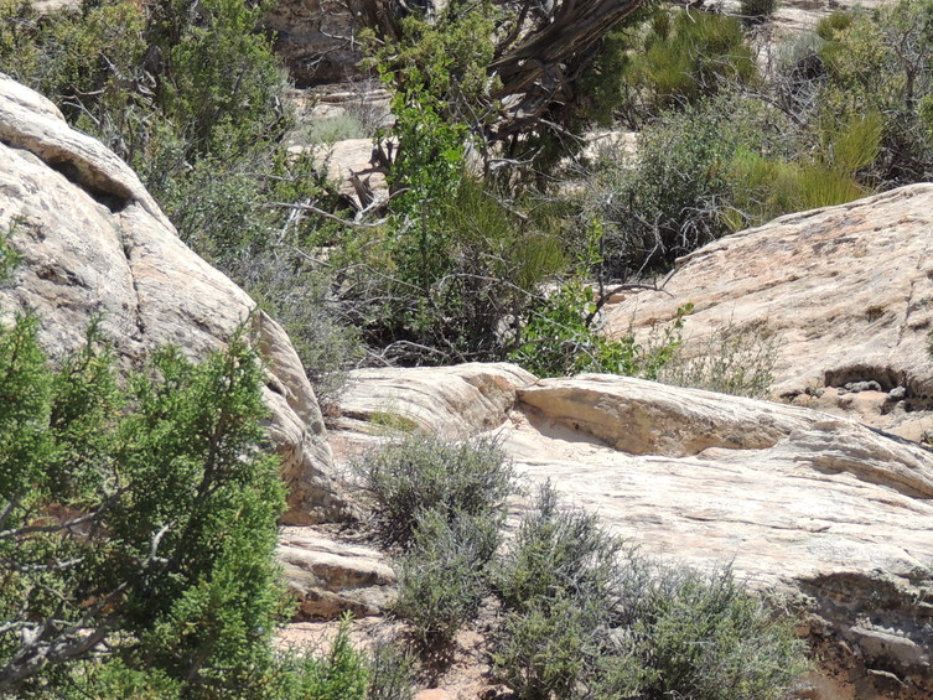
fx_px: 4583
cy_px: 192
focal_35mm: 170
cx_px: 646
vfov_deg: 8.7
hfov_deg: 11.6
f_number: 4.1
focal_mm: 17.8
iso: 100
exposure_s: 1/640
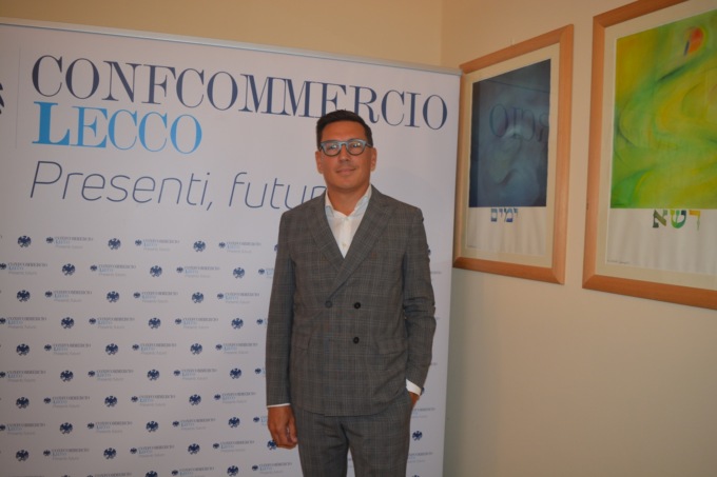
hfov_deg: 61.9
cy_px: 238
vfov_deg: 43.6
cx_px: 358
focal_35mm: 30
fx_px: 597
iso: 640
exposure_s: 1/60
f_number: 3.8
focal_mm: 20
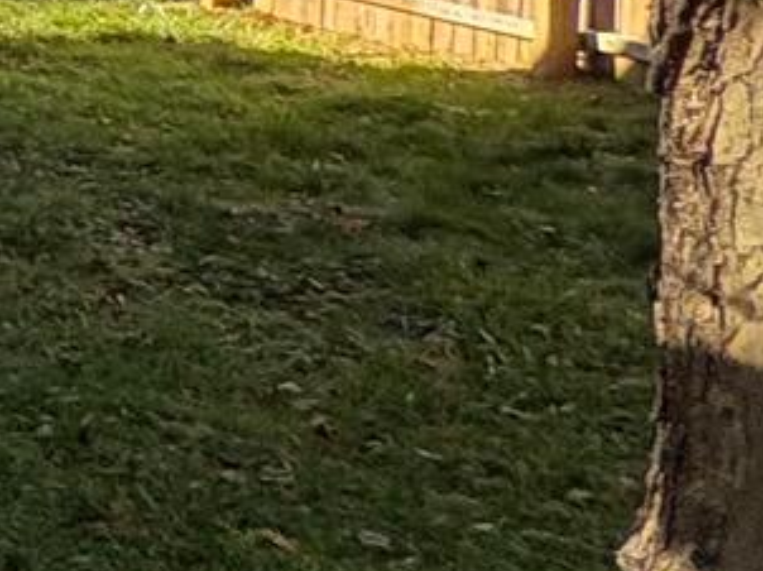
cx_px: -1781
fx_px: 2092
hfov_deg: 10.2
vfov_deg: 14.6
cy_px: -240
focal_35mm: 95
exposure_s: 1/351
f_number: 2.2
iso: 64
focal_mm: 2.22
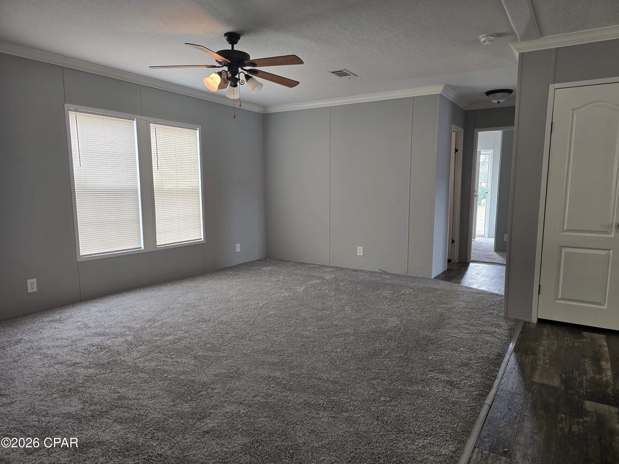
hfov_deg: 73.9
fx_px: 411
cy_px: 232
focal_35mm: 23
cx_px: 310
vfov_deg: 58.9
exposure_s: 1/52
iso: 40
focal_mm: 6.3
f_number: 1.7
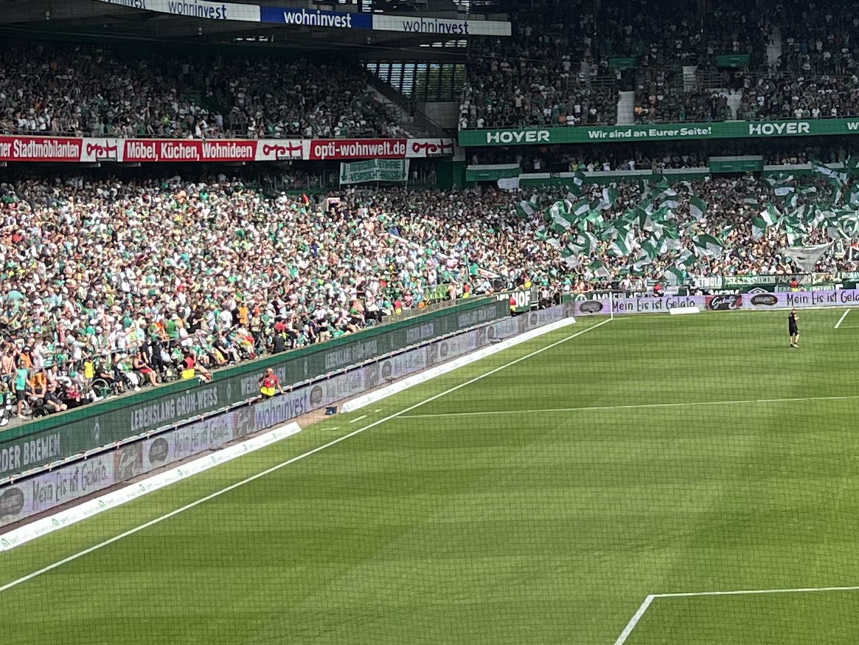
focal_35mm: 90
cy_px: 17
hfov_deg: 21.1
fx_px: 2234
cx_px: 839
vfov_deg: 16.1
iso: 50
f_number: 1.6
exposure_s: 1/4854
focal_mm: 5.1
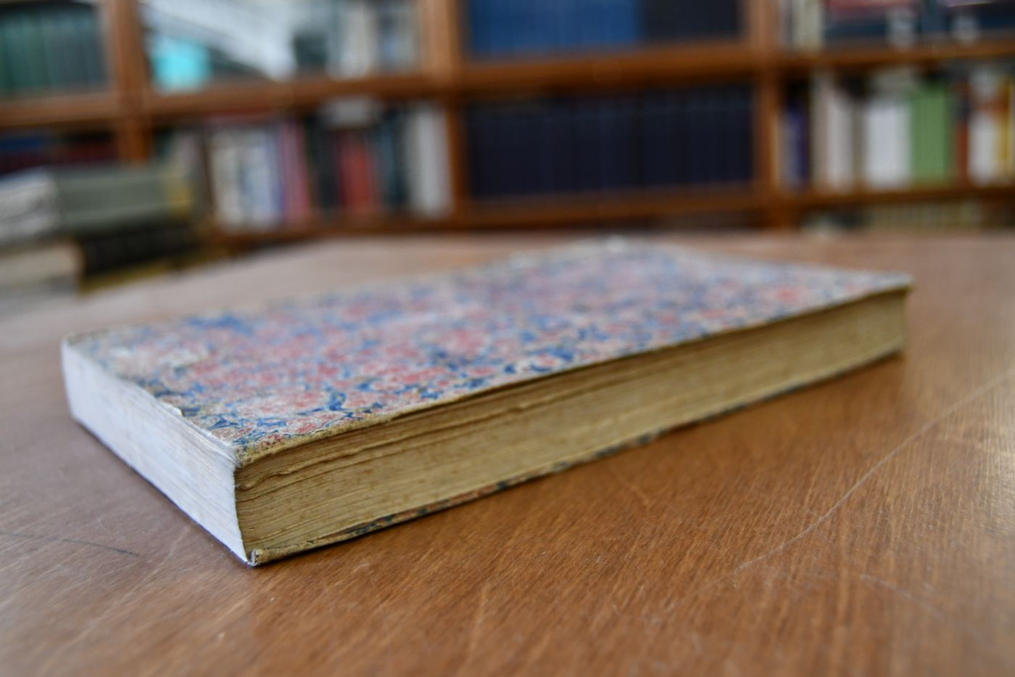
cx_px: 508
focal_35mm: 36
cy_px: 338
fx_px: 1015
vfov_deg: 36.9
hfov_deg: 53.1
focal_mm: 24
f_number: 3.8
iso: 800
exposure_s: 1/125
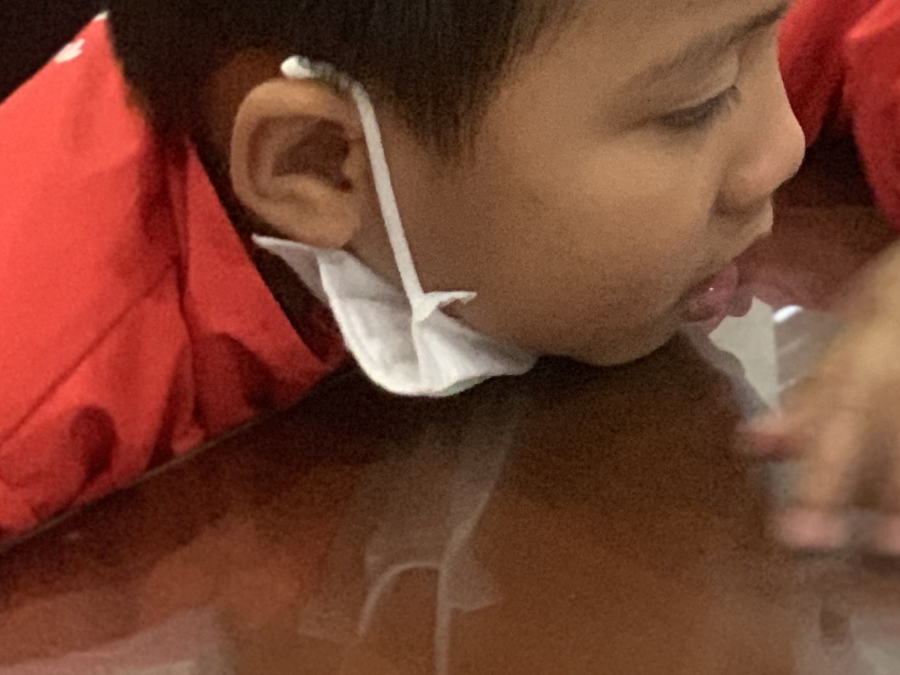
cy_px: -457
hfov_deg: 10.8
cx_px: 1410
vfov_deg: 8.2
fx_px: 4575
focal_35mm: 176
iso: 320
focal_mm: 6
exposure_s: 1/33
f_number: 2.4
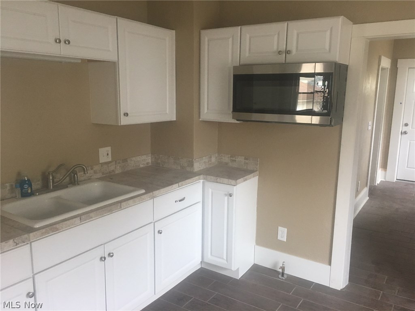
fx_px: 348
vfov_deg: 48.2
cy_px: 156
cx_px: 208
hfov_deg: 61.7
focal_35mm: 29
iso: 125
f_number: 2.2
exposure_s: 1/33
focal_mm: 4.15
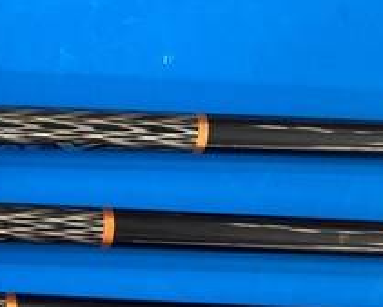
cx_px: -172
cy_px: 274
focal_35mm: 83
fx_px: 941
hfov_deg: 20.2
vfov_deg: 18.2
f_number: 1.8
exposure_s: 1/50
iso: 80
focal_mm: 3.99
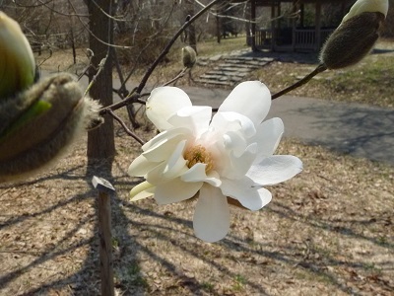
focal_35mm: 35
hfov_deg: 52.6
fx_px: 398
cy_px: 148
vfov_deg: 40.7
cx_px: 197
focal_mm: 6.3
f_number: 5.6
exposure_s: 1/1300
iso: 400
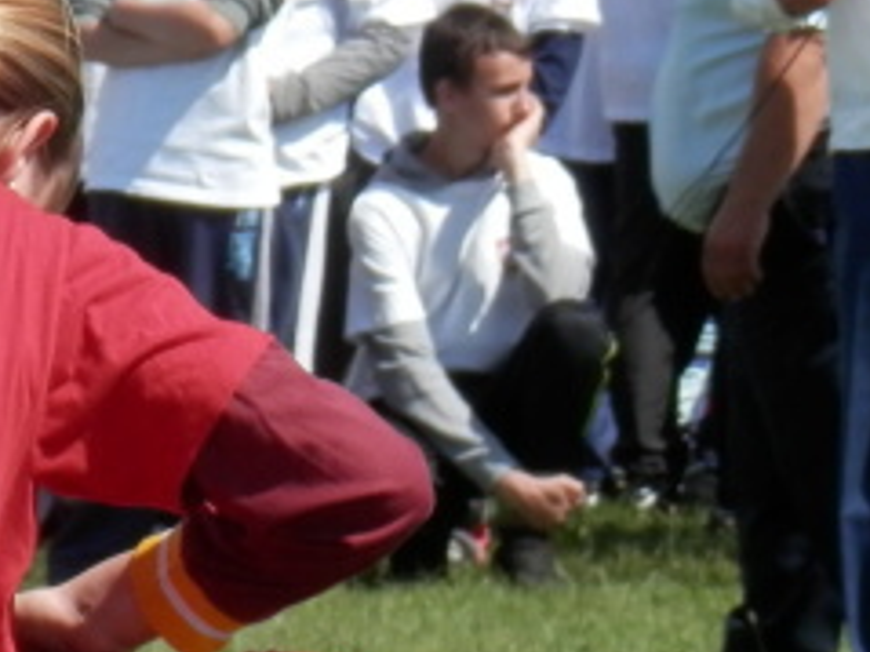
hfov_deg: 3.8
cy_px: 545
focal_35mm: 523
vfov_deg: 2.8
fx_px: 13138
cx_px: -124
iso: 80
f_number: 5.7
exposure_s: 1/320
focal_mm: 30.2
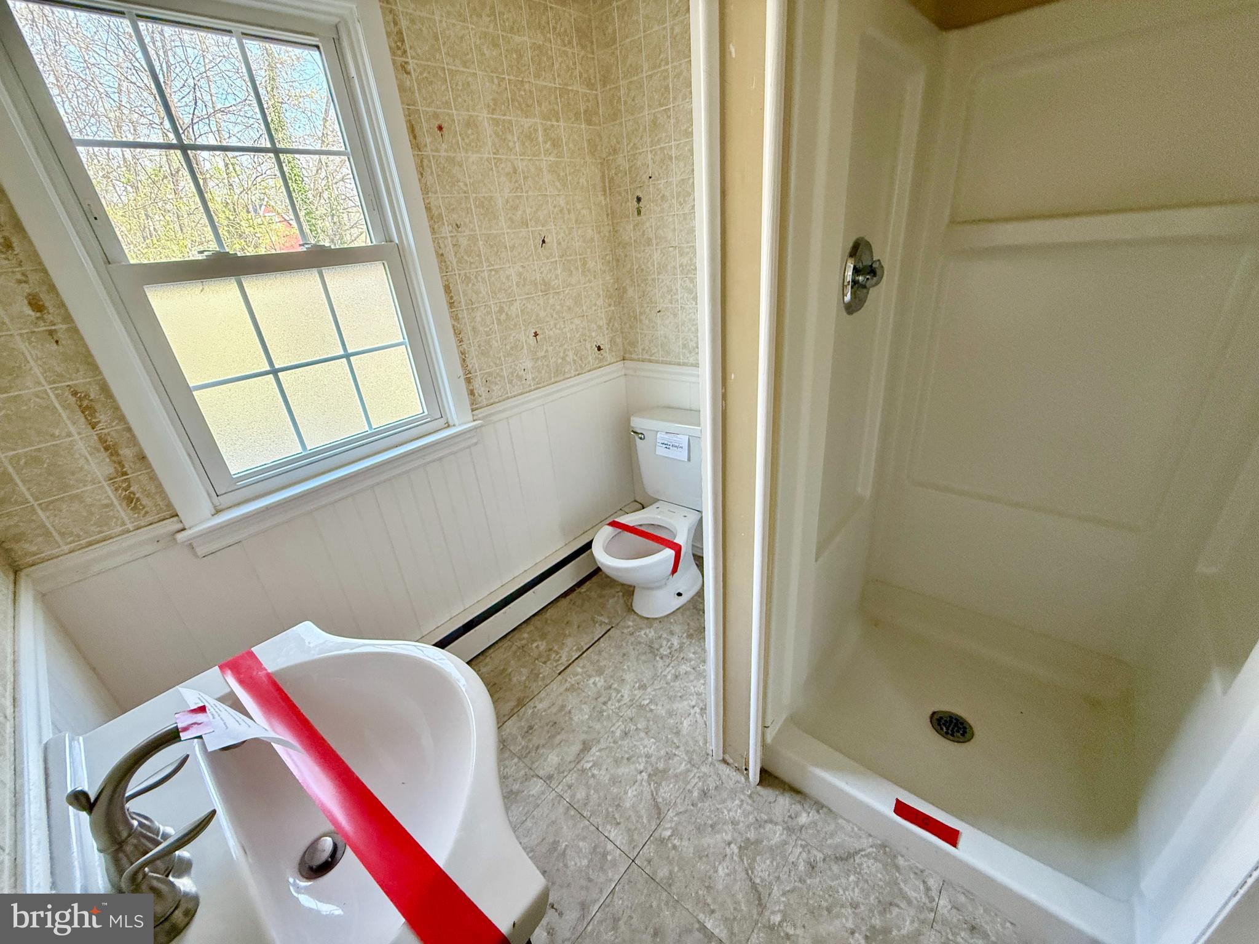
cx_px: 630
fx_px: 509
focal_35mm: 14
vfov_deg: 85.7
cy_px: 472
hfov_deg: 102.1
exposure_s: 1/99
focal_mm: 2.22
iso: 320
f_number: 2.2
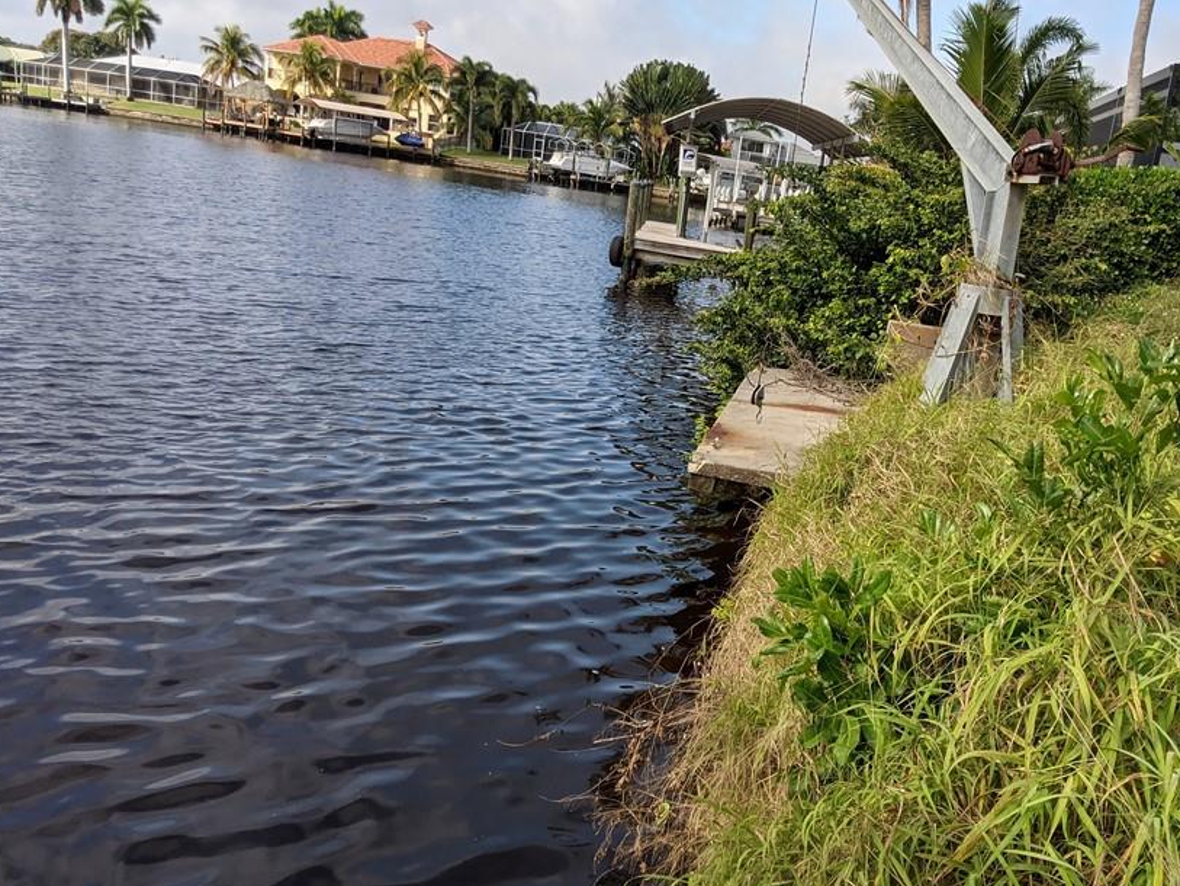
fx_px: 1159
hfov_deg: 53.6
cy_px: 463
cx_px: 710
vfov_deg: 41.8
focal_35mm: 34
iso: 65
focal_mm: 4.44
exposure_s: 1/2924
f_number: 1.8
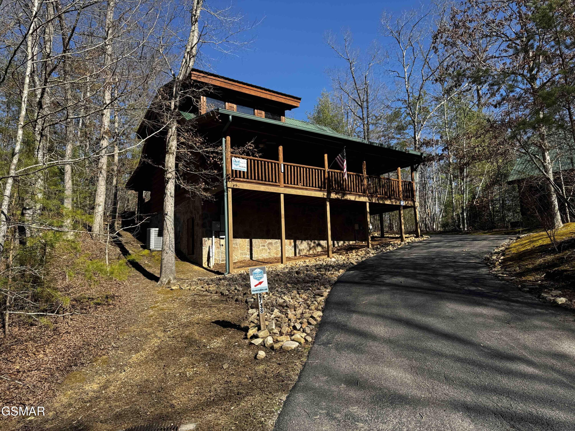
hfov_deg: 71.6
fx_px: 399
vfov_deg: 56.8
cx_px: 288
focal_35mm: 24
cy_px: 216
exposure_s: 1/2105
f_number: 1.78
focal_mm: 6.76
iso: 80
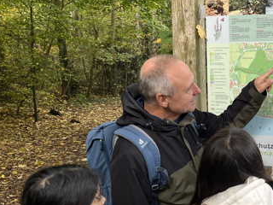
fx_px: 410
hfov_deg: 33.8
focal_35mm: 52
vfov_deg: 27.8
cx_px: 270
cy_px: 141
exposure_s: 1/121
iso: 100
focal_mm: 5.1
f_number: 1.6
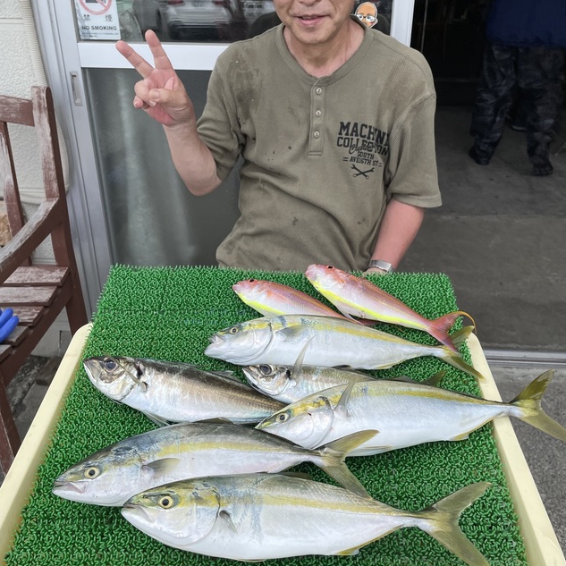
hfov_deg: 52.5
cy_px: 250
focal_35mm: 31
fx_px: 573
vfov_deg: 52.4
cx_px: 283
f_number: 1.6
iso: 32
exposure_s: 1/3731
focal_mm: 4.2
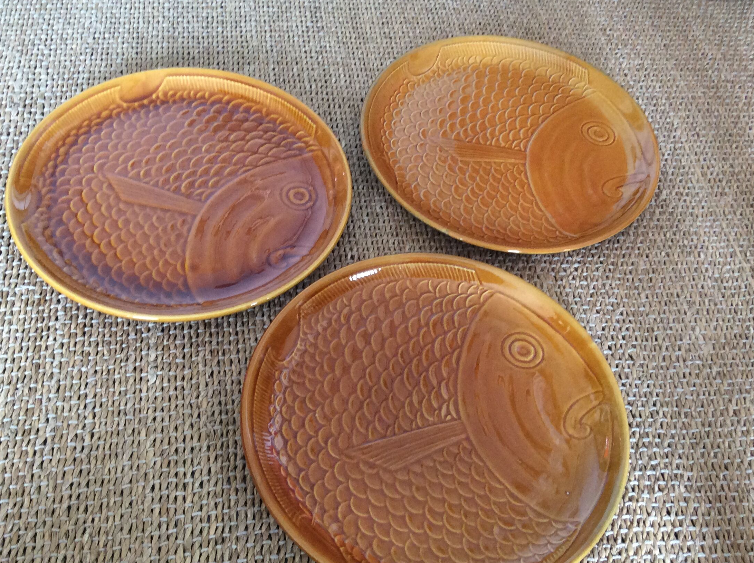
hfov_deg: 49.0
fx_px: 826
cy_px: 293
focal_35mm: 38
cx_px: 378
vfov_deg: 37.6
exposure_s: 1/25
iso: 125
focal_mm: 3.3
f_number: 2.4
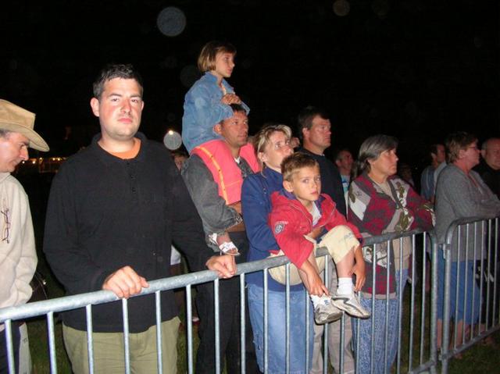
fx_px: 505
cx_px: 250
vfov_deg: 40.6
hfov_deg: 52.7
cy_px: 187
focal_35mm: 35
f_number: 2.8
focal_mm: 5.8
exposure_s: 1/60.1
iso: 200
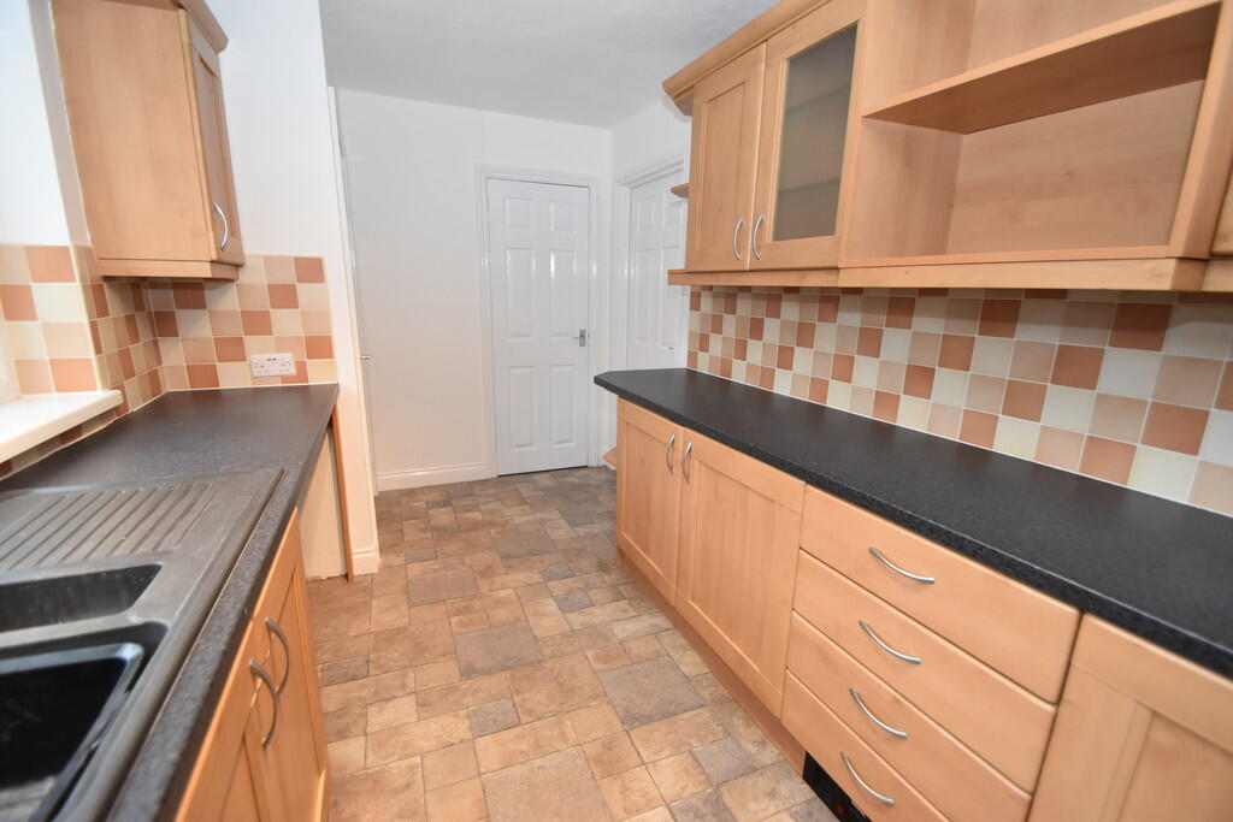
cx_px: 616
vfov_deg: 77.3
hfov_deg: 100.4
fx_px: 514
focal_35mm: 15
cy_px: 411
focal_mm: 10
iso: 1100
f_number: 3.5
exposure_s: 1/60
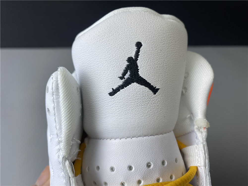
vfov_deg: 53.1
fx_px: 186
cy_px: 93
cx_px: 124
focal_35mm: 26
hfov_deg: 67.3
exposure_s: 1/100
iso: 50
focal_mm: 4.25
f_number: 1.8
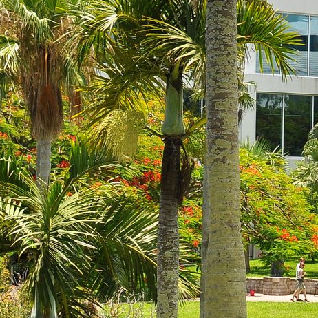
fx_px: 2130
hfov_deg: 8.3
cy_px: 325
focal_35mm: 205
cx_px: 542
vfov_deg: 8.5
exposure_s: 1/800
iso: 200
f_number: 5
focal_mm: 35
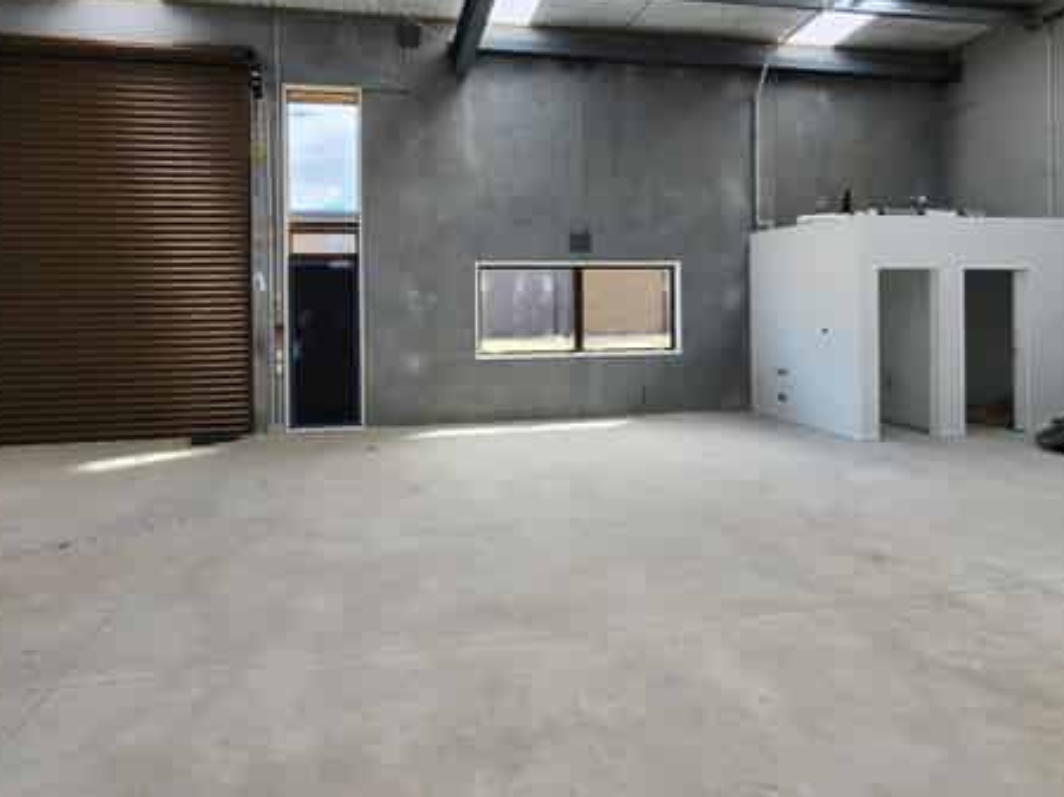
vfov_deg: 67.7
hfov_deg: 84.4
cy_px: 306
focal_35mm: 19
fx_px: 584
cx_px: 478
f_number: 2.2
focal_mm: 2.2
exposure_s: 1/289
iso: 50
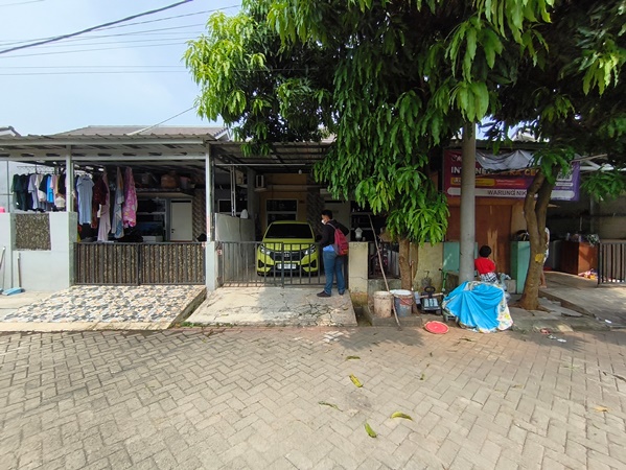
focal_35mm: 15
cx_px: 313
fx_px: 271
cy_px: 235
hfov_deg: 98.1
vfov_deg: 81.8
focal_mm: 1.65
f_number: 2.2
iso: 50
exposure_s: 1/1508
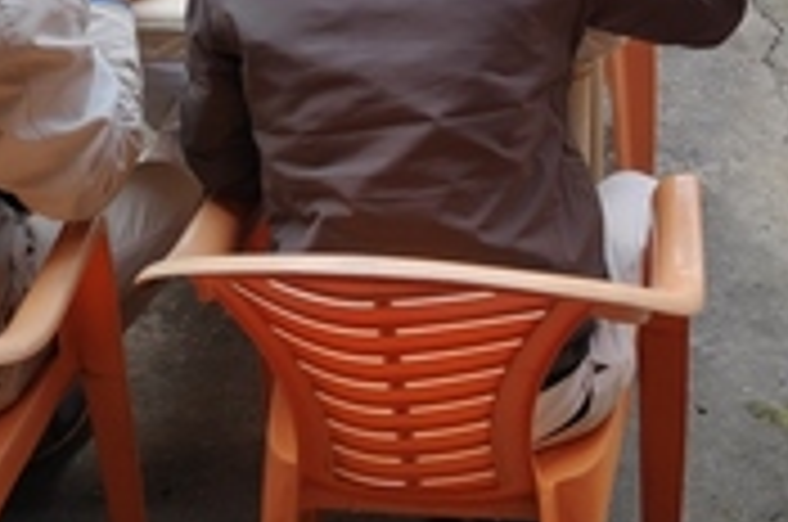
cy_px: -162
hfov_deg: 32.5
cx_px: 630
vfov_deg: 20.5
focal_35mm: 60
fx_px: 1311
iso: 100
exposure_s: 1/473
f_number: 1.9
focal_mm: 3.94
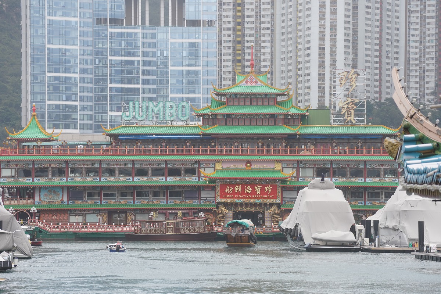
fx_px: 2021
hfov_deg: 12.5
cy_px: 147
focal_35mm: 165
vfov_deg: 8.3
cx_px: 220
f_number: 7.1
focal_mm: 165
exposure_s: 1/640
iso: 800
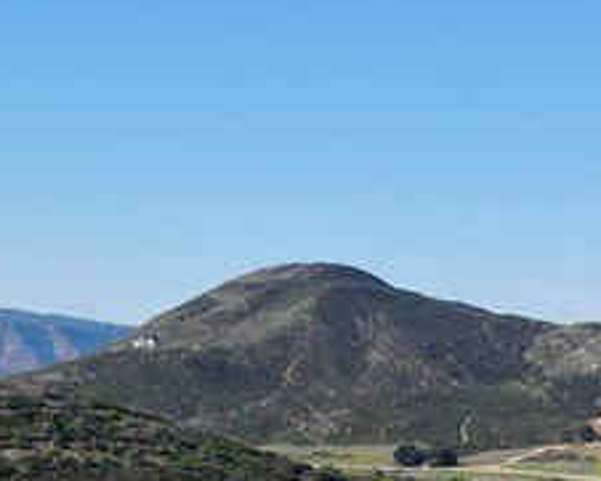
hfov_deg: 16.9
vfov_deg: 12.8
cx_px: 819
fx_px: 1886
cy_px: 938
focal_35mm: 106
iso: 100
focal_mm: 4.5
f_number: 2.8
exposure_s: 1/725
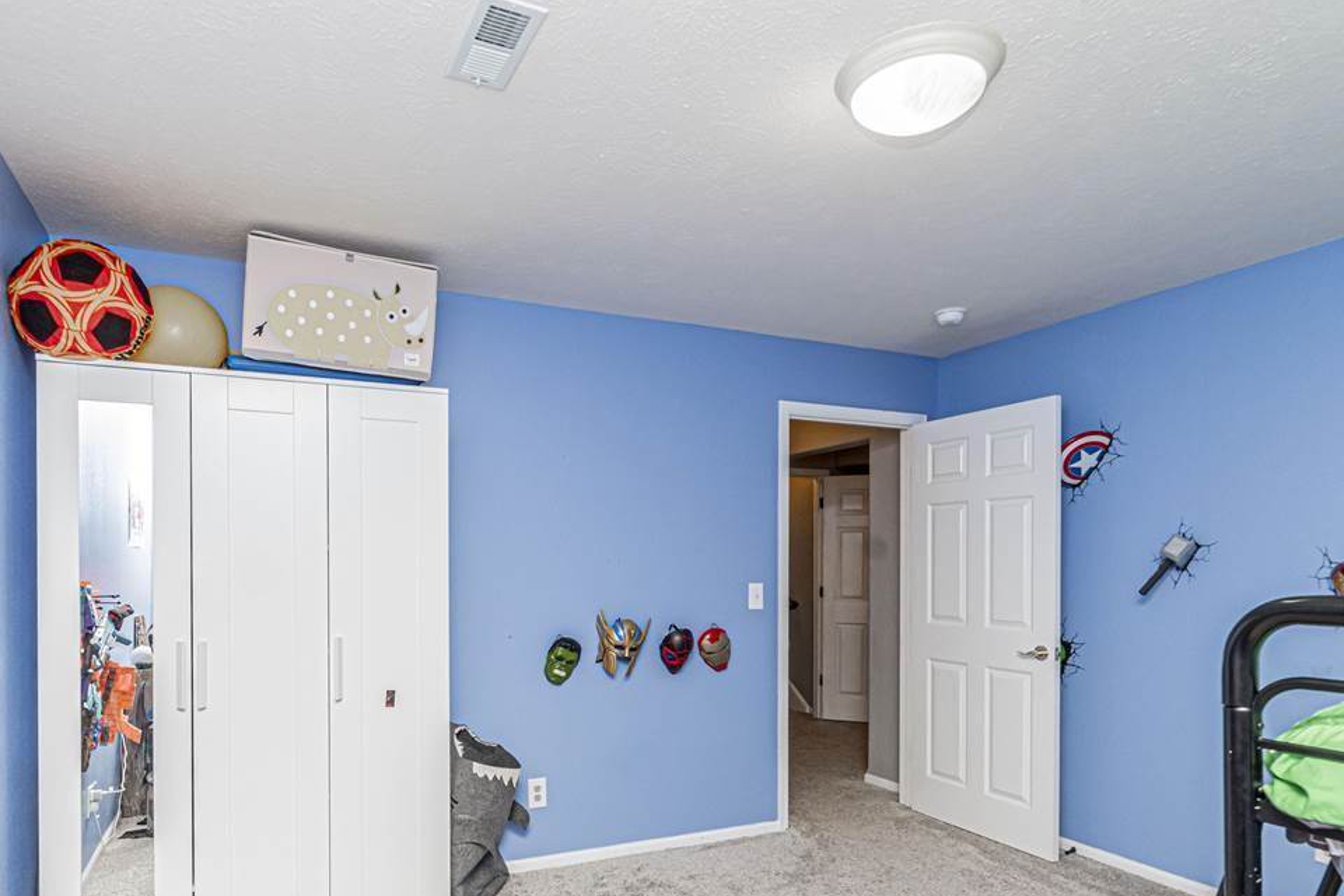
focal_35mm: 20
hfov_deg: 83.5
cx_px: 582
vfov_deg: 60.9
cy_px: 570
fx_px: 747
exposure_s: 1/60
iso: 800
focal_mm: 10
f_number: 10
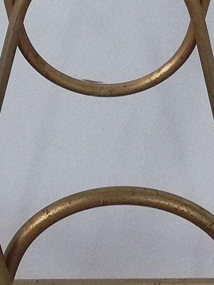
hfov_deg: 9.0
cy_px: 196
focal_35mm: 164
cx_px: 103
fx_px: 1352
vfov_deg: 12.0
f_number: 2.2
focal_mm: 3.81
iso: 160
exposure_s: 1/50
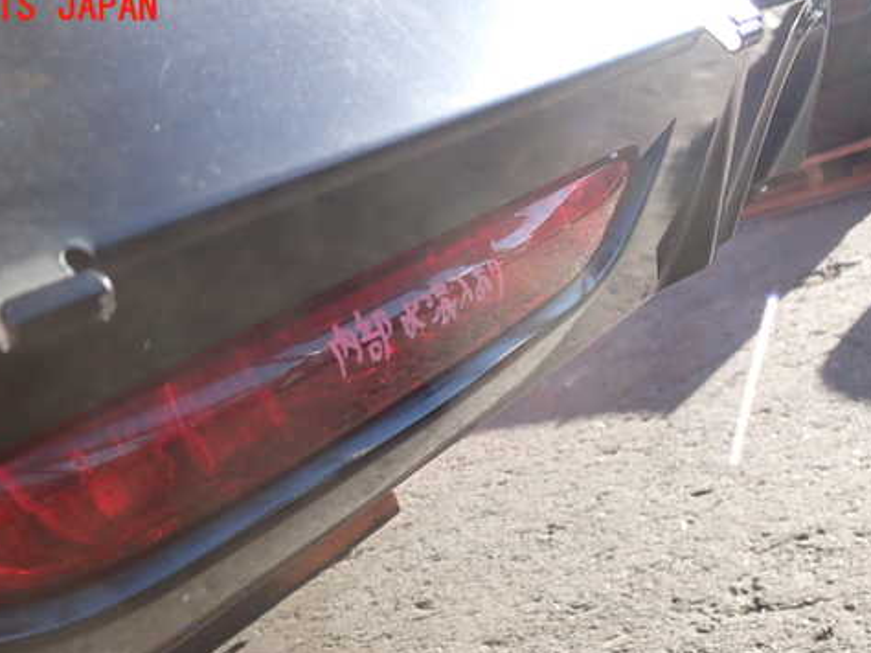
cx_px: 375
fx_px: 956
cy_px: 399
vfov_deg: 37.5
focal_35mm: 38
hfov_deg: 48.9
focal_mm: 5.4
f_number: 3.2
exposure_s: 1/250
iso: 100
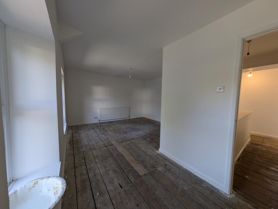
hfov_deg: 110.5
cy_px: 104
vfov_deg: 94.6
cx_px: 139
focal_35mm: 12
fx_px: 97
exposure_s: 1/39.2
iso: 39
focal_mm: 2.23
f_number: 1.95
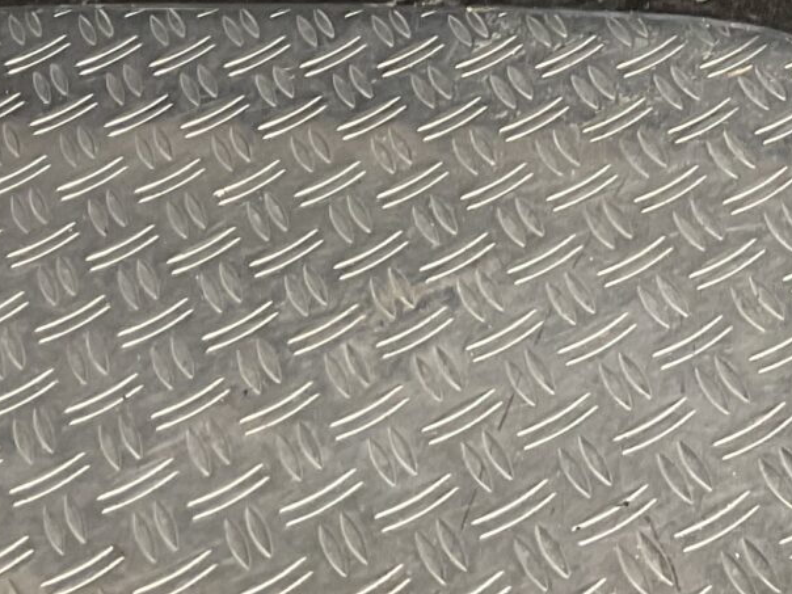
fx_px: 2814
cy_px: -361
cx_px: 932
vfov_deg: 11.4
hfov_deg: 15.5
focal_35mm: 123
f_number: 1.8
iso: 50
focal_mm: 3
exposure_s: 1/100
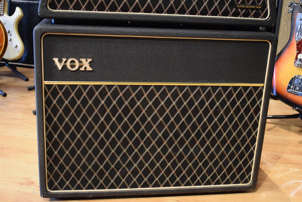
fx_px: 377
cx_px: 151
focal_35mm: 45
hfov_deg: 43.6
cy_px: 101
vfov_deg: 29.9
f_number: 4.2
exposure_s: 1/20
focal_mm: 30
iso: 3200
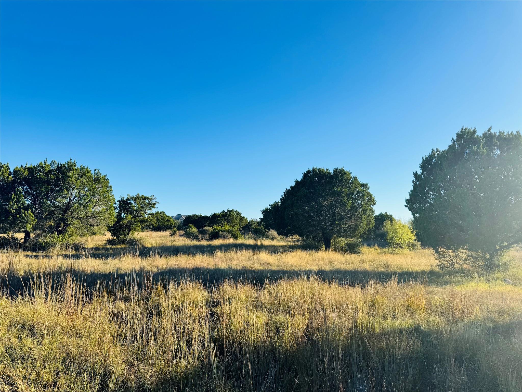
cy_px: 196
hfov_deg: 71.6
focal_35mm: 24
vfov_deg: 56.8
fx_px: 362
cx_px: 261
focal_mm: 6.76
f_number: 1.78
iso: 80
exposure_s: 1/3802
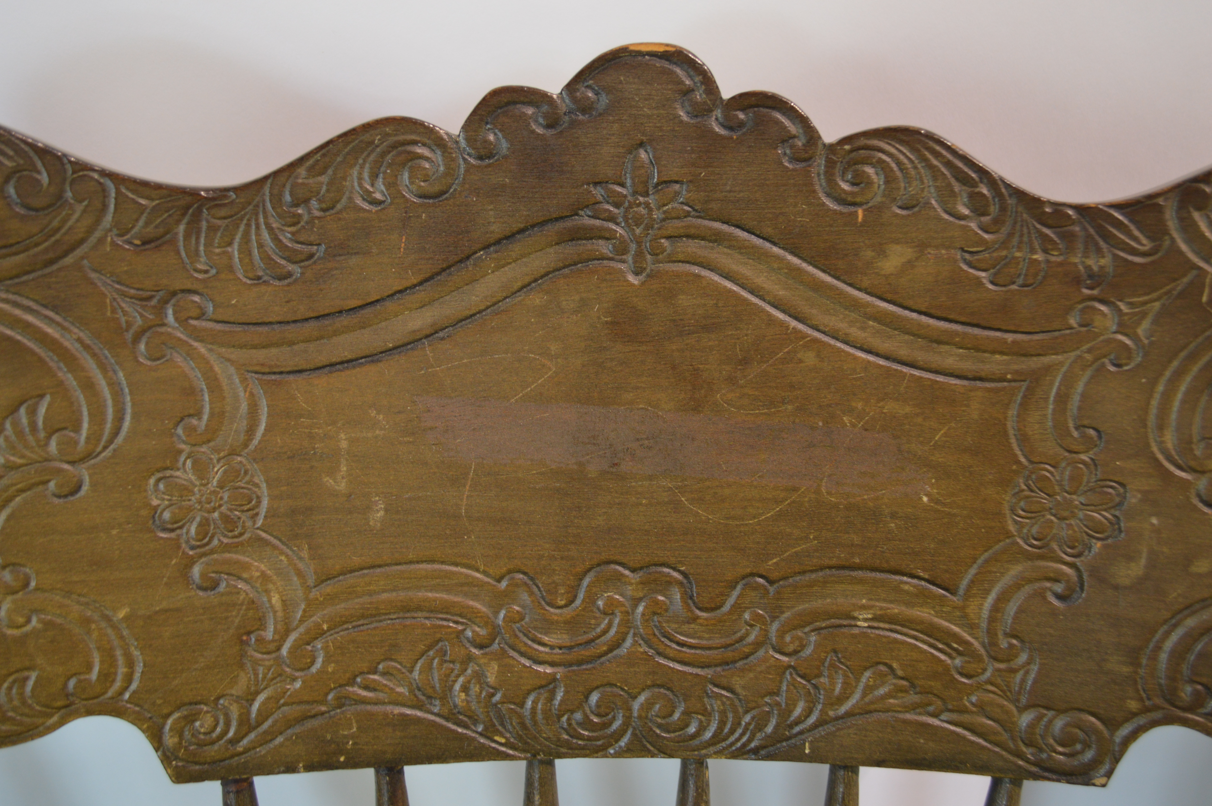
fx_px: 1211
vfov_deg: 36.8
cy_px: 403
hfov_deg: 53.2
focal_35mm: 36
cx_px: 606
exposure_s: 1/15
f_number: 4
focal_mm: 24
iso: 560
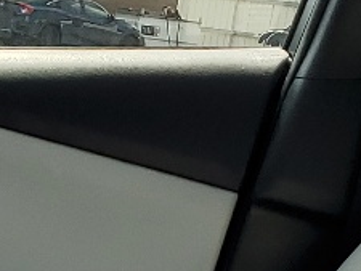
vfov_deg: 7.7
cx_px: -141
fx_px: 1930
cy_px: 529
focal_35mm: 185
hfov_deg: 10.4
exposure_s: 1/1667
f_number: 1.5
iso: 50
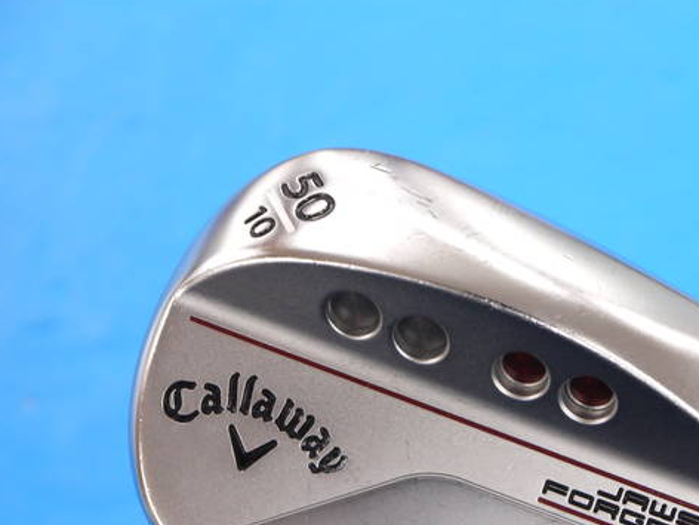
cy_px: 350
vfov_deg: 13.0
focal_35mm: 114
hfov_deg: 17.2
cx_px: 466
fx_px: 2302
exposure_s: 1/80
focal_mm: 42
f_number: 5.6
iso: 640
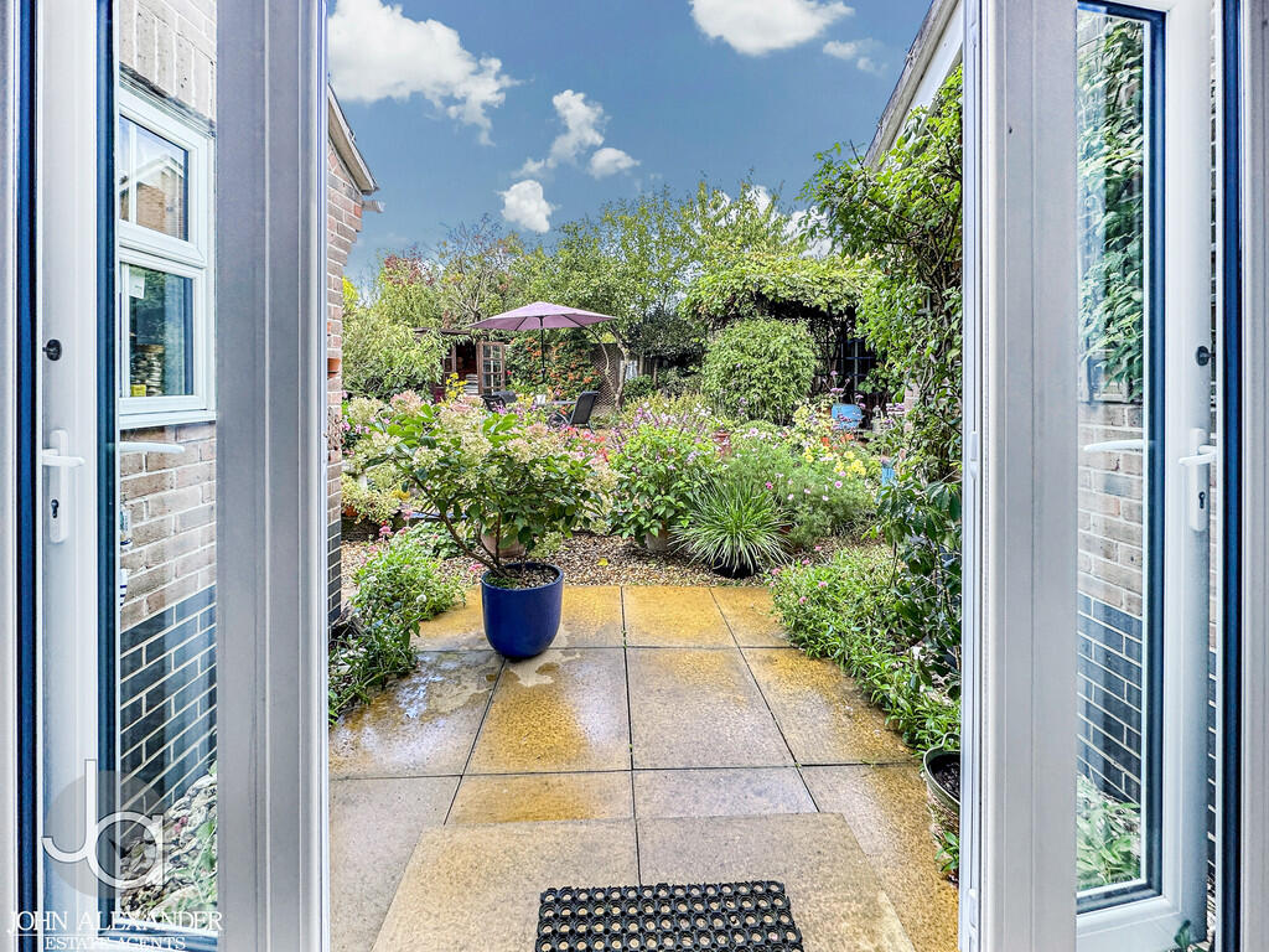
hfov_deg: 102.1
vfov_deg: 85.7
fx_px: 513
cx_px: 634
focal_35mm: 14
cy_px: 476
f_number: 2.2
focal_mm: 2.22
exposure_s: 1/100
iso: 64
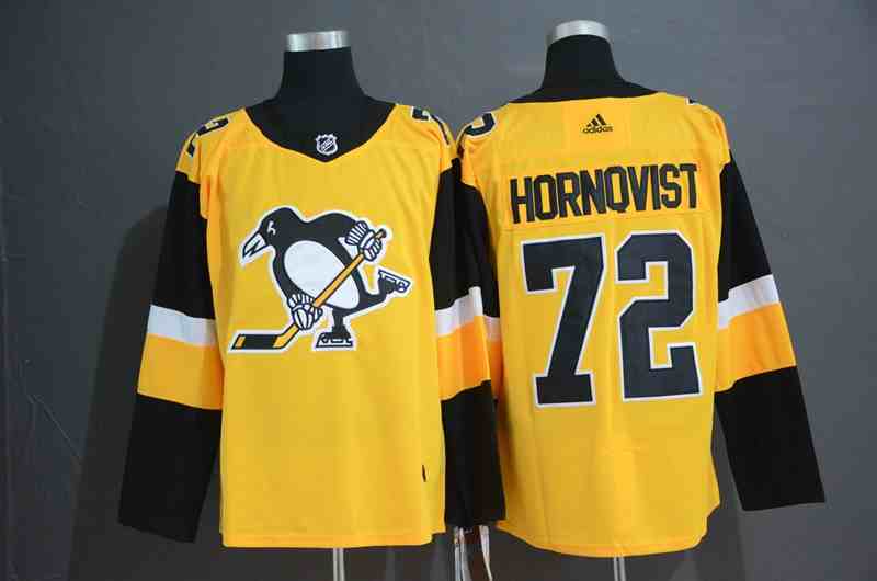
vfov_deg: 23.7
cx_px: 438
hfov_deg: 35.1
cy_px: 290
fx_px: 1386
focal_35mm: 57
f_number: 4.2
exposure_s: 1/30
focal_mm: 38
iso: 4000
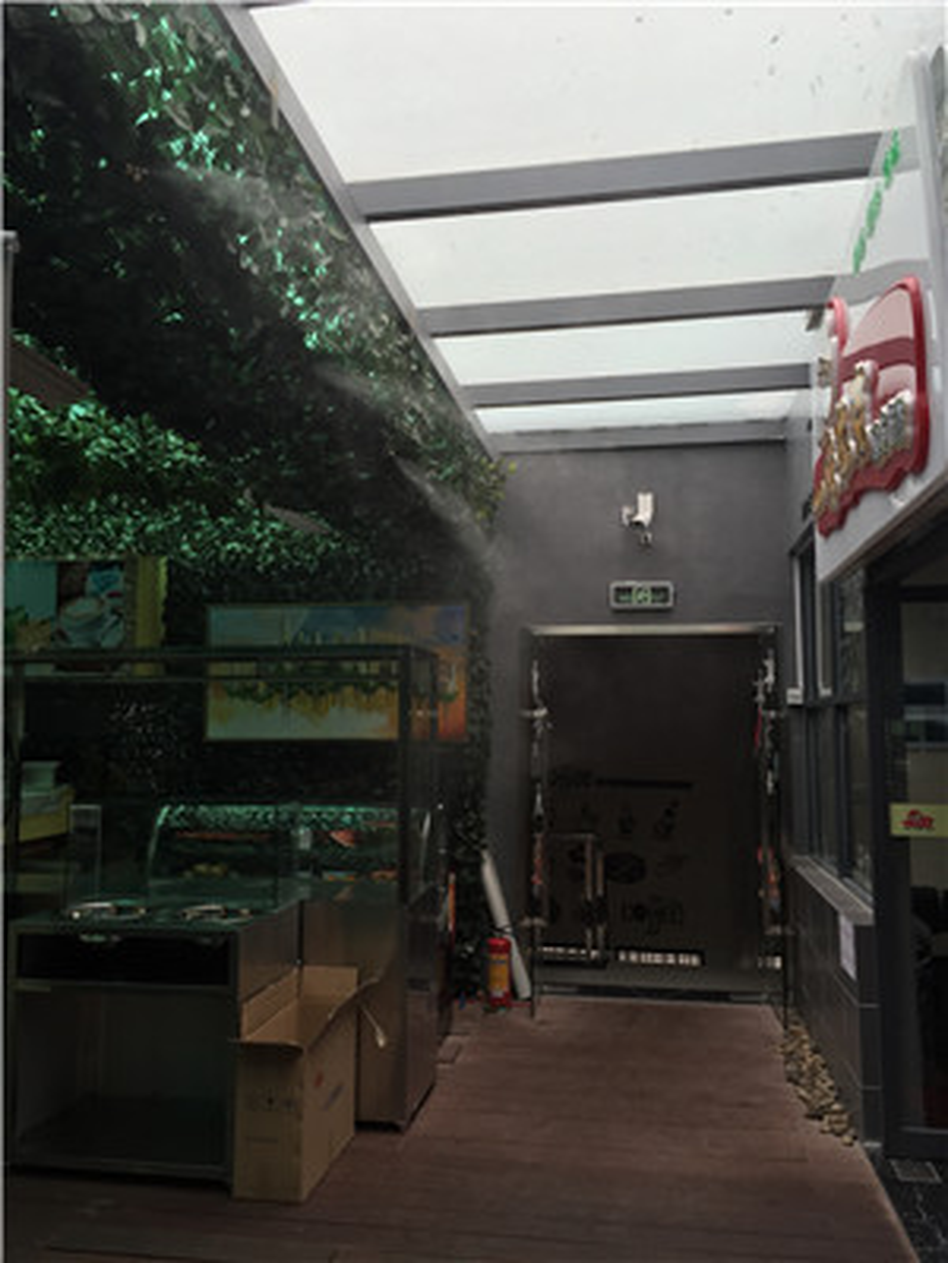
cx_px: 474
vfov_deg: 61.7
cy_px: 632
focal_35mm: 29
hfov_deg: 48.2
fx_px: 1059
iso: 32
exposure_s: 1/460
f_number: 2.2
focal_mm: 4.15
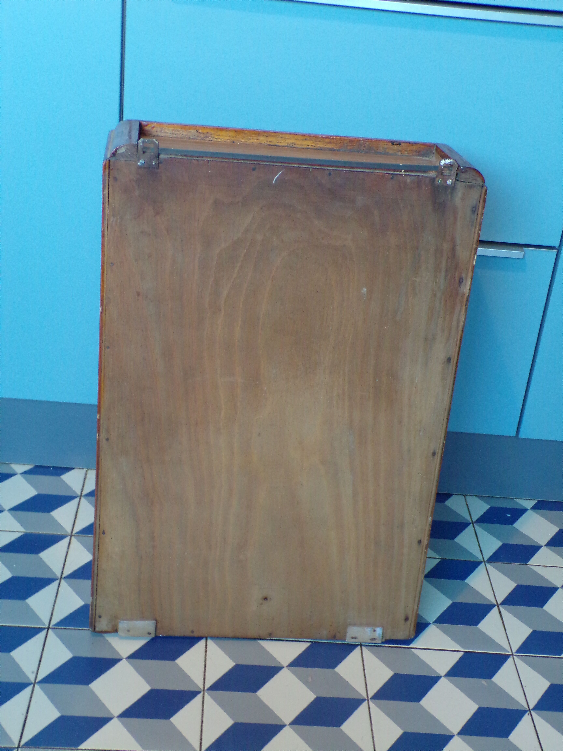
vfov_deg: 38.9
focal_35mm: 49
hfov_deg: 29.7
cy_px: 376
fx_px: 1063
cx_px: 282
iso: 471
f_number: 3.5
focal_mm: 8.7
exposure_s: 1/17
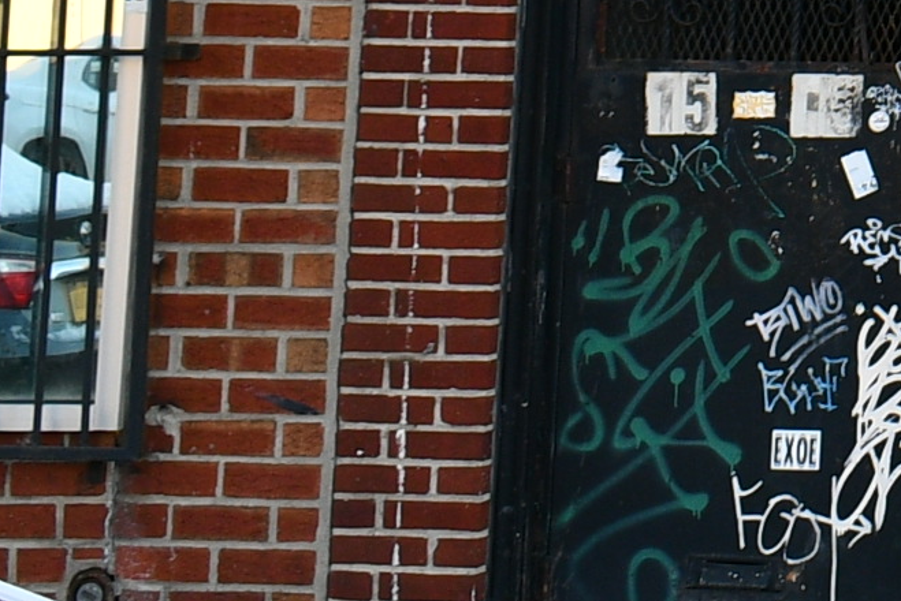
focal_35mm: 171
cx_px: 1967
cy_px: -701
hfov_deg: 10.7
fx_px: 4281
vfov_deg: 7.6
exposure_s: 1/250
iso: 280
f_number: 5.6
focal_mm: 18
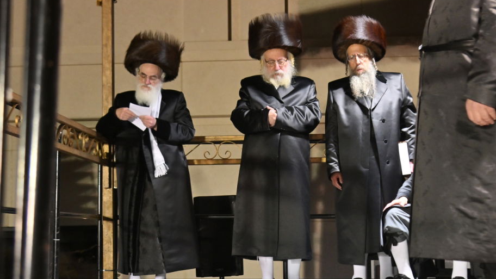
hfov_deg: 31.4
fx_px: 881
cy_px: 152
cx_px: 270
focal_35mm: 67
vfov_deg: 18.0
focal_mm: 38
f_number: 4
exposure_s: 1/200
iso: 500
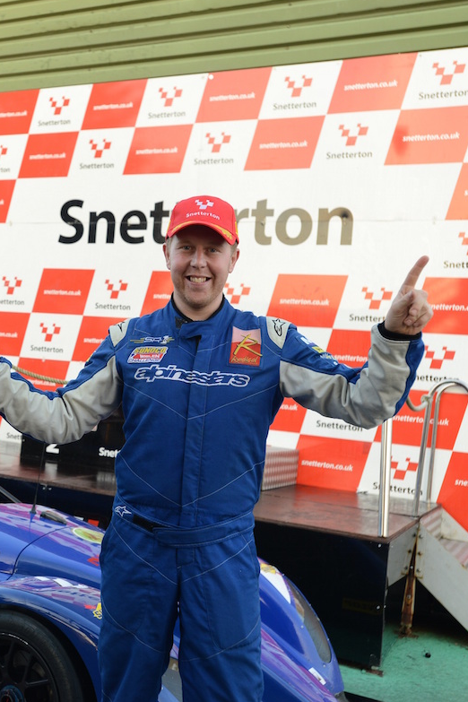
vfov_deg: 42.7
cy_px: 346
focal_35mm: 46
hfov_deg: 28.4
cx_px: 75
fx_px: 897
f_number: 5.6
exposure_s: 1/250
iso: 640
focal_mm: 30
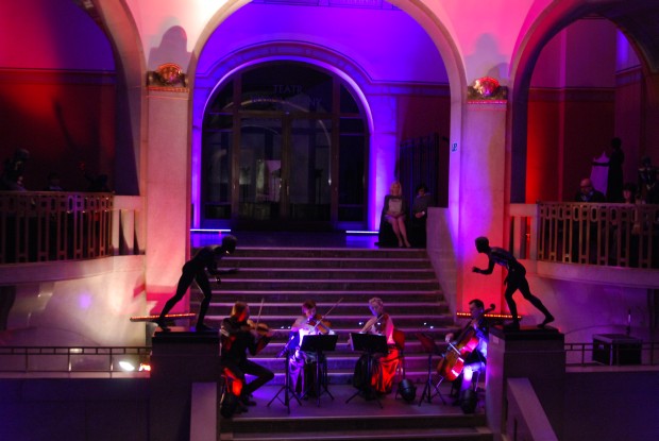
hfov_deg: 46.3
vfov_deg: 32.0
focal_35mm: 42
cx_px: 330
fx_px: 770
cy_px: 220
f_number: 2.8
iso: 1000
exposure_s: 1/13
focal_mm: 28
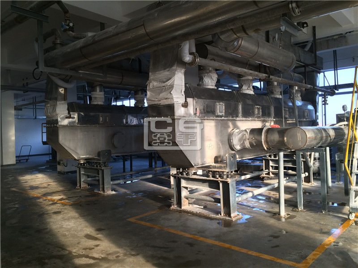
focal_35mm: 29
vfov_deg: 48.2
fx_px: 300
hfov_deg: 61.7
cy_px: 134
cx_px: 179
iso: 64
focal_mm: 4.15
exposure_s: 1/120
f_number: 2.2
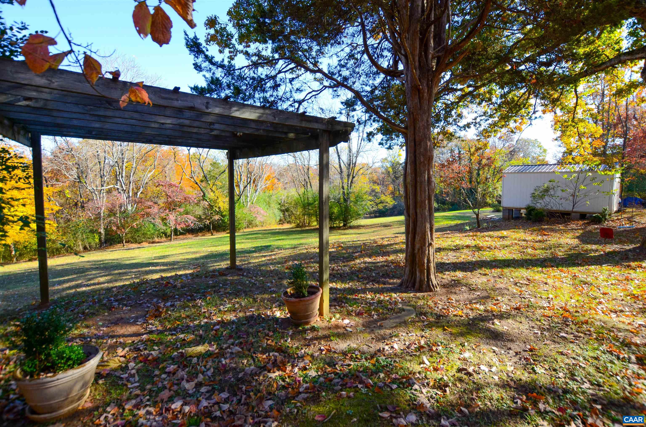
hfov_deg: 100.5
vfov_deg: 77.1
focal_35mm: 15
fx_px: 269
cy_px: 214
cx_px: 323
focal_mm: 10
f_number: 5.6
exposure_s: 1/125
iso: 100
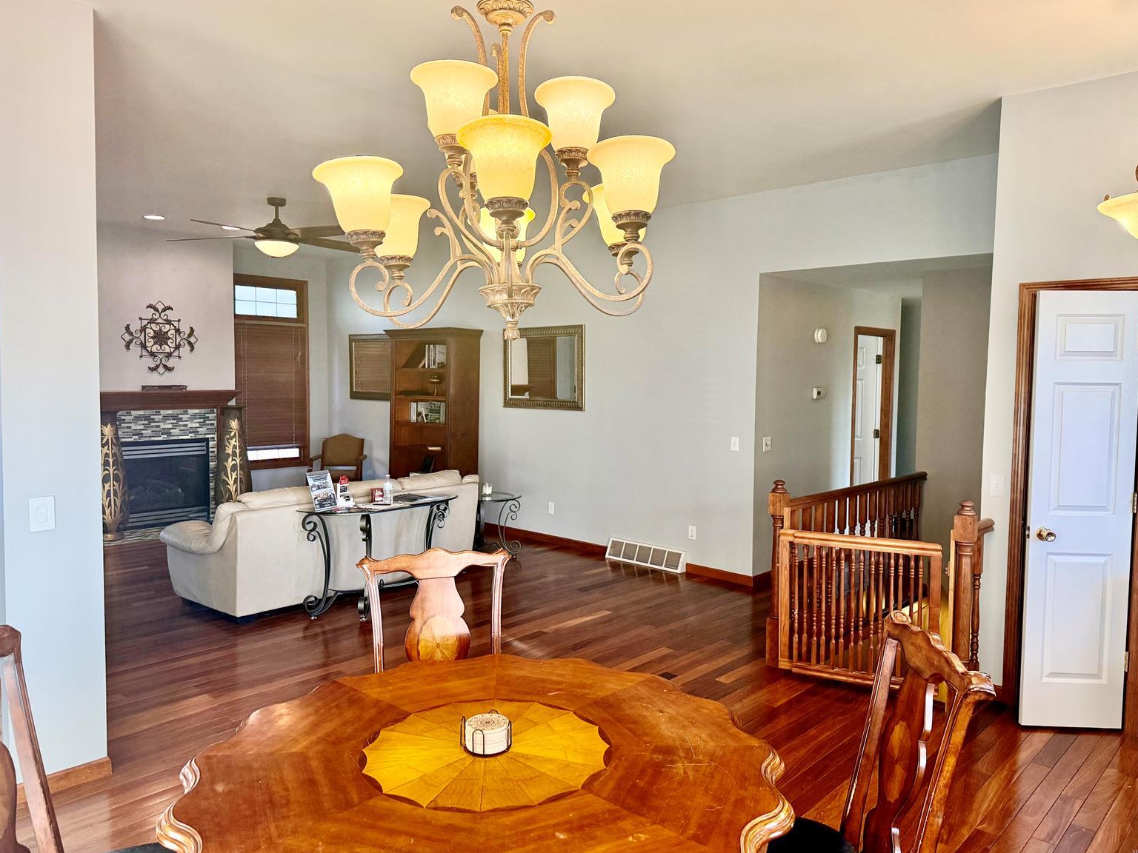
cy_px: 413
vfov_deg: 54.9
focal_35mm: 25
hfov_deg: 69.4
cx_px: 562
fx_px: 822
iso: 200
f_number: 1.78
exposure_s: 1/208
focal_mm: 6.76
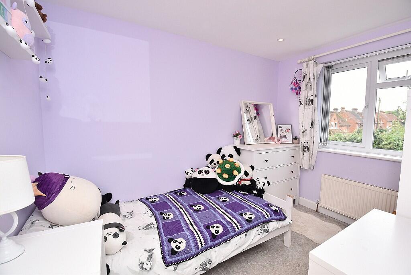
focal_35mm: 15
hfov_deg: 100.4
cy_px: 138
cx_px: 206
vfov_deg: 77.4
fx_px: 171
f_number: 5
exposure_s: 1/200
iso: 220
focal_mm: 10
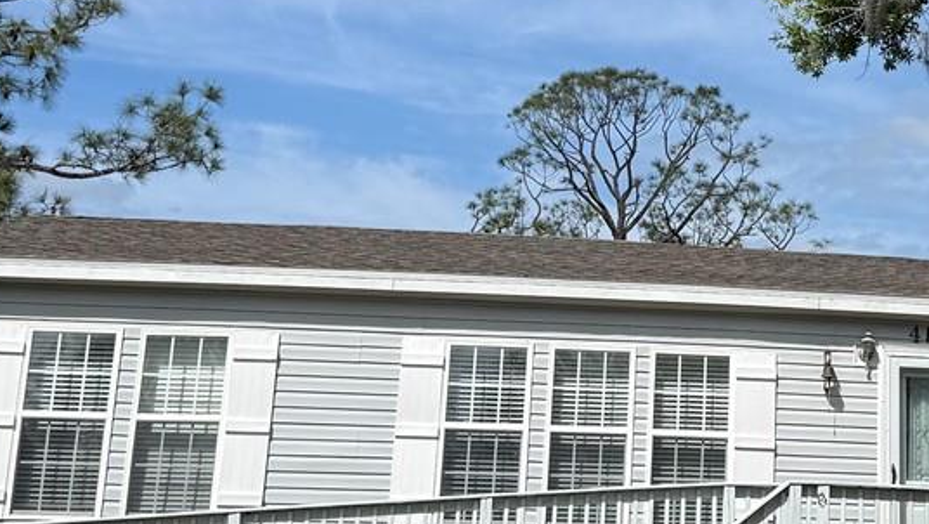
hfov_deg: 26.7
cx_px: 723
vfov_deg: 15.2
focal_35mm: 78
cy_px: -9
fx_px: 1922
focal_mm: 6.76
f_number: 1.78
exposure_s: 1/7353
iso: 80
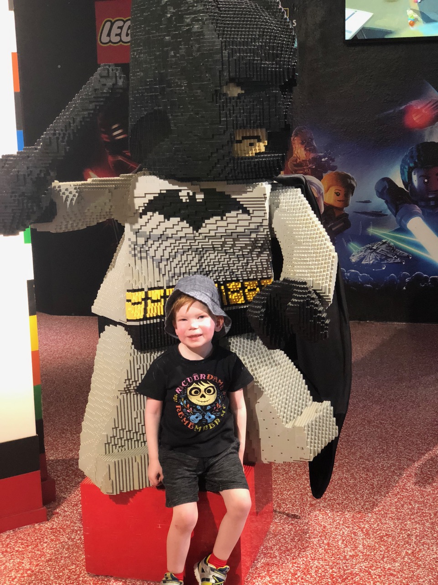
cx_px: 219
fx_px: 877
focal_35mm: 52
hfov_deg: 28.0
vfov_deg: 36.8
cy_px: 292
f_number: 2.4
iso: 125
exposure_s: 1/24
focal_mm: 6
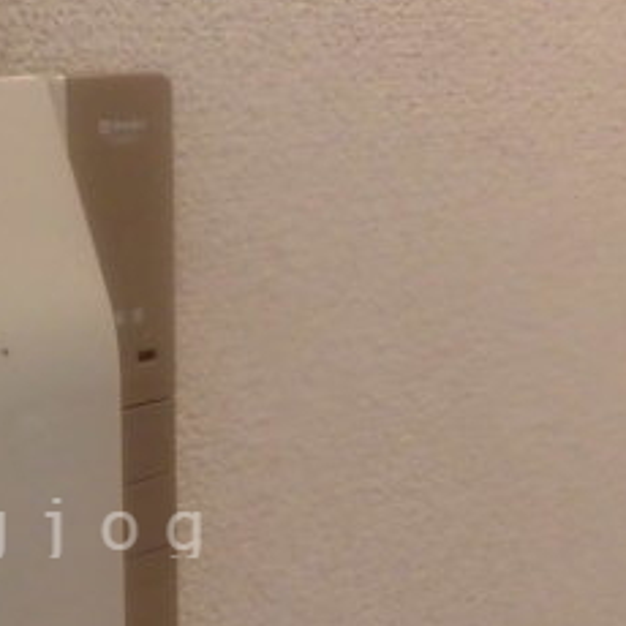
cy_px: 525
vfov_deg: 28.3
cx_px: 30
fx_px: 1207
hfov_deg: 27.7
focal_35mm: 59
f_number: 3.1
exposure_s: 1/30
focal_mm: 4.3
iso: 320
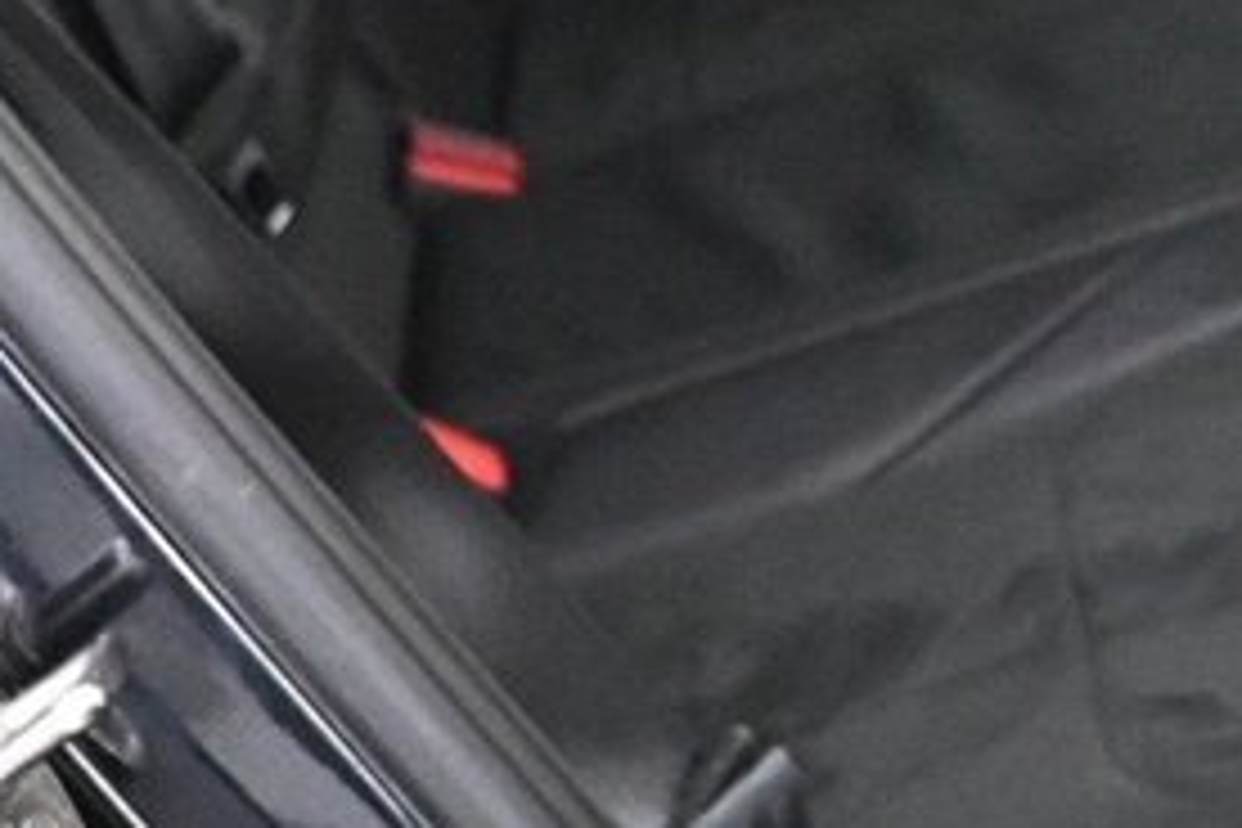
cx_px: 1724
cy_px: -572
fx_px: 4864
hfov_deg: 13.9
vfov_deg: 9.4
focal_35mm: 141
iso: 4000
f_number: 3.5
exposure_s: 1/25
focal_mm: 16
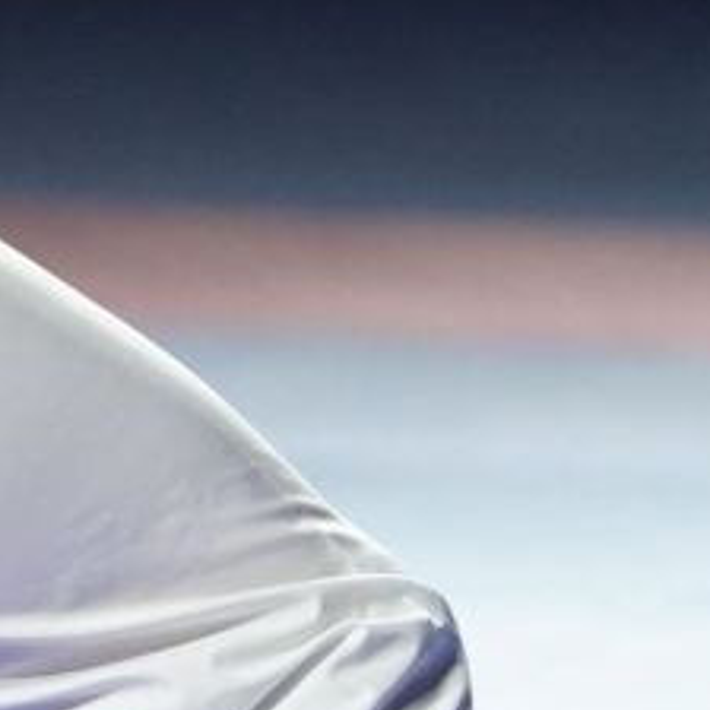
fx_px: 20769
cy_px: -1119
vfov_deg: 1.9
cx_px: 1582
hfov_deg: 2.0
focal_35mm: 895
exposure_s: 1/1000
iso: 2000
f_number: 2.8
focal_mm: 131
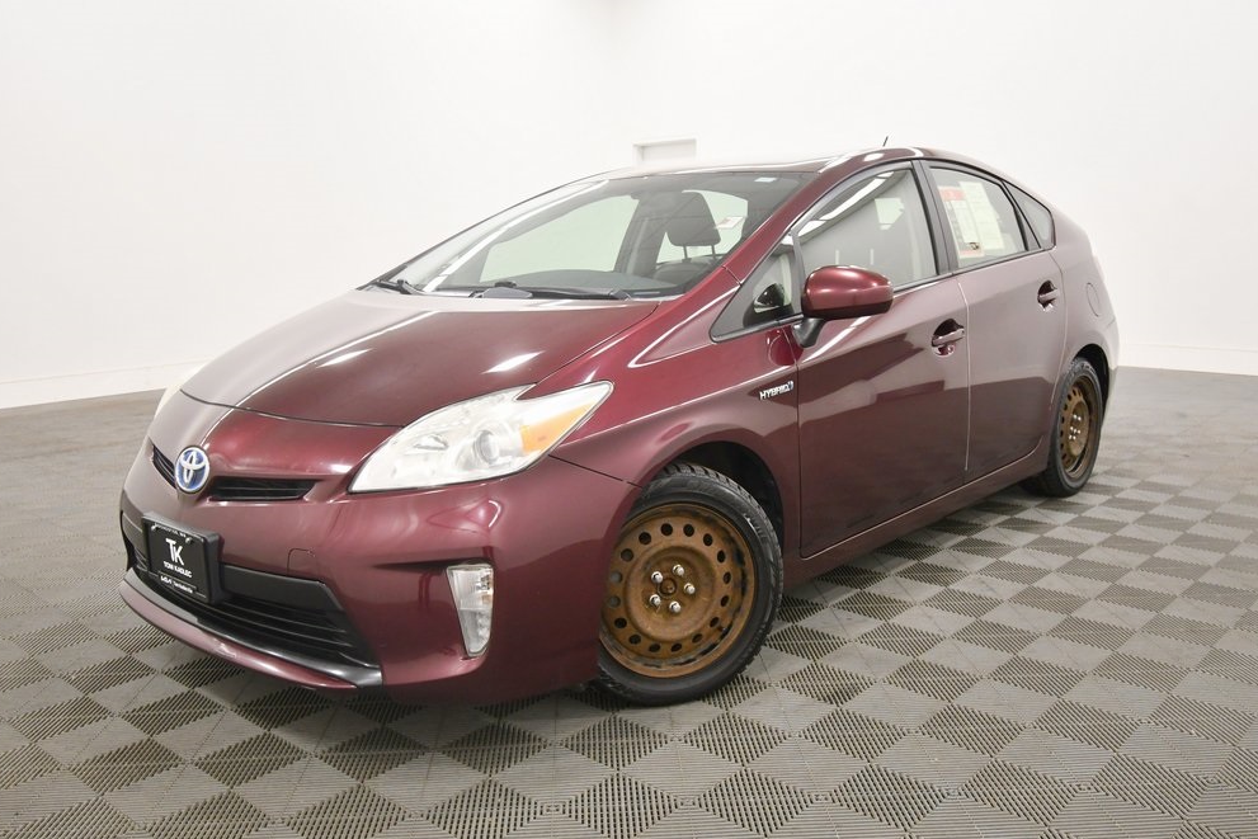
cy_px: 432
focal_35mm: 31
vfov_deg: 42.3
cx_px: 631
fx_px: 1083
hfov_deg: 60.3
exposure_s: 1/125
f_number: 5.6
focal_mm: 20
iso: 1400
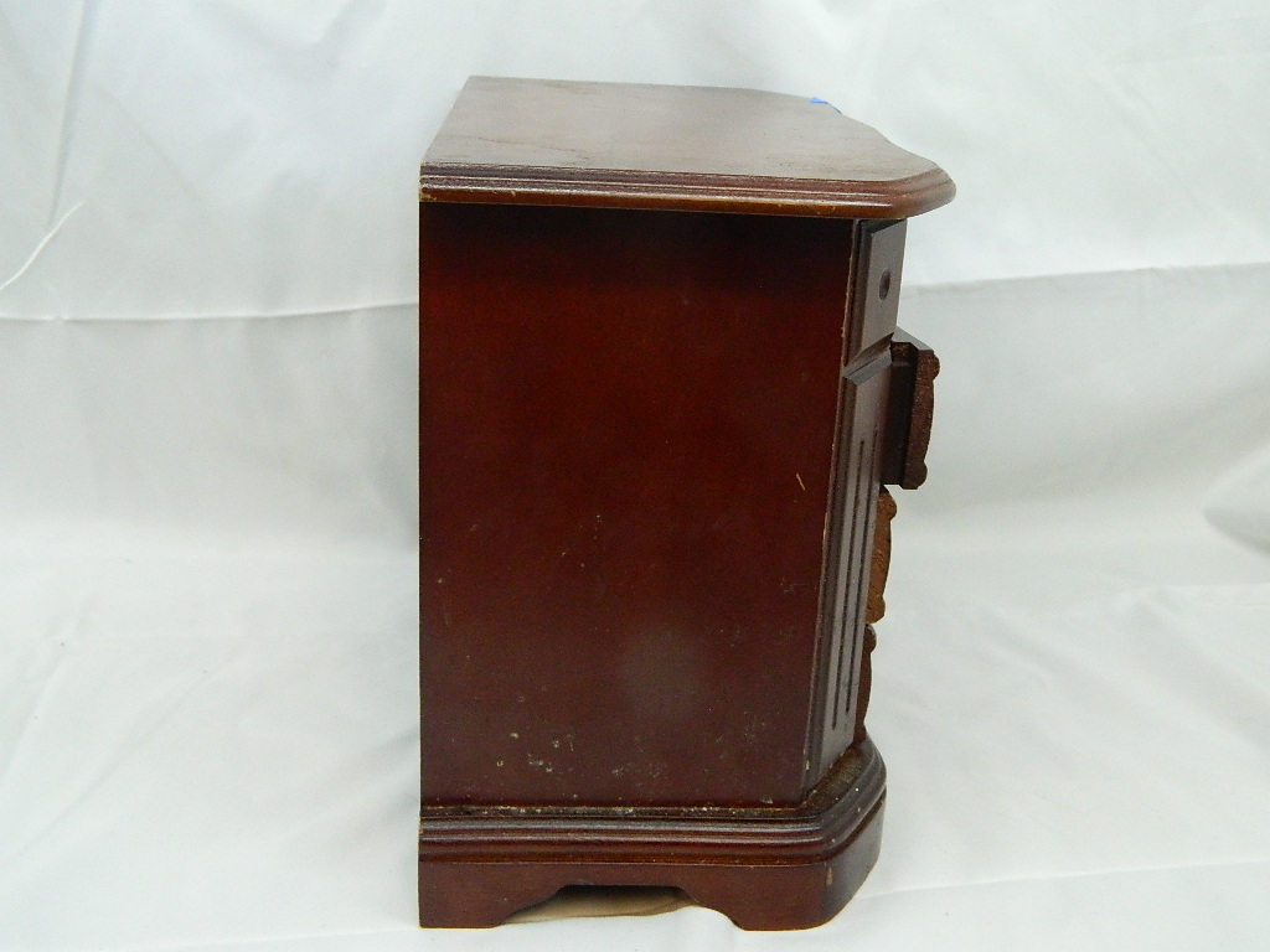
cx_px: 635
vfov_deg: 35.1
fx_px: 1504
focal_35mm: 41
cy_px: 476
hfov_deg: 45.8
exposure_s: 1/125
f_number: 3.5
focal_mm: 7.3
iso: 400
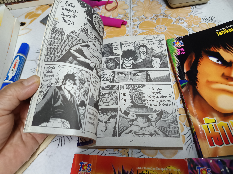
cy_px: 87
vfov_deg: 56.8
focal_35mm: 24
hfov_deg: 71.6
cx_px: 116
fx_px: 162
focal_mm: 5.31
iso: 1263
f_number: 1.7
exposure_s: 1/25
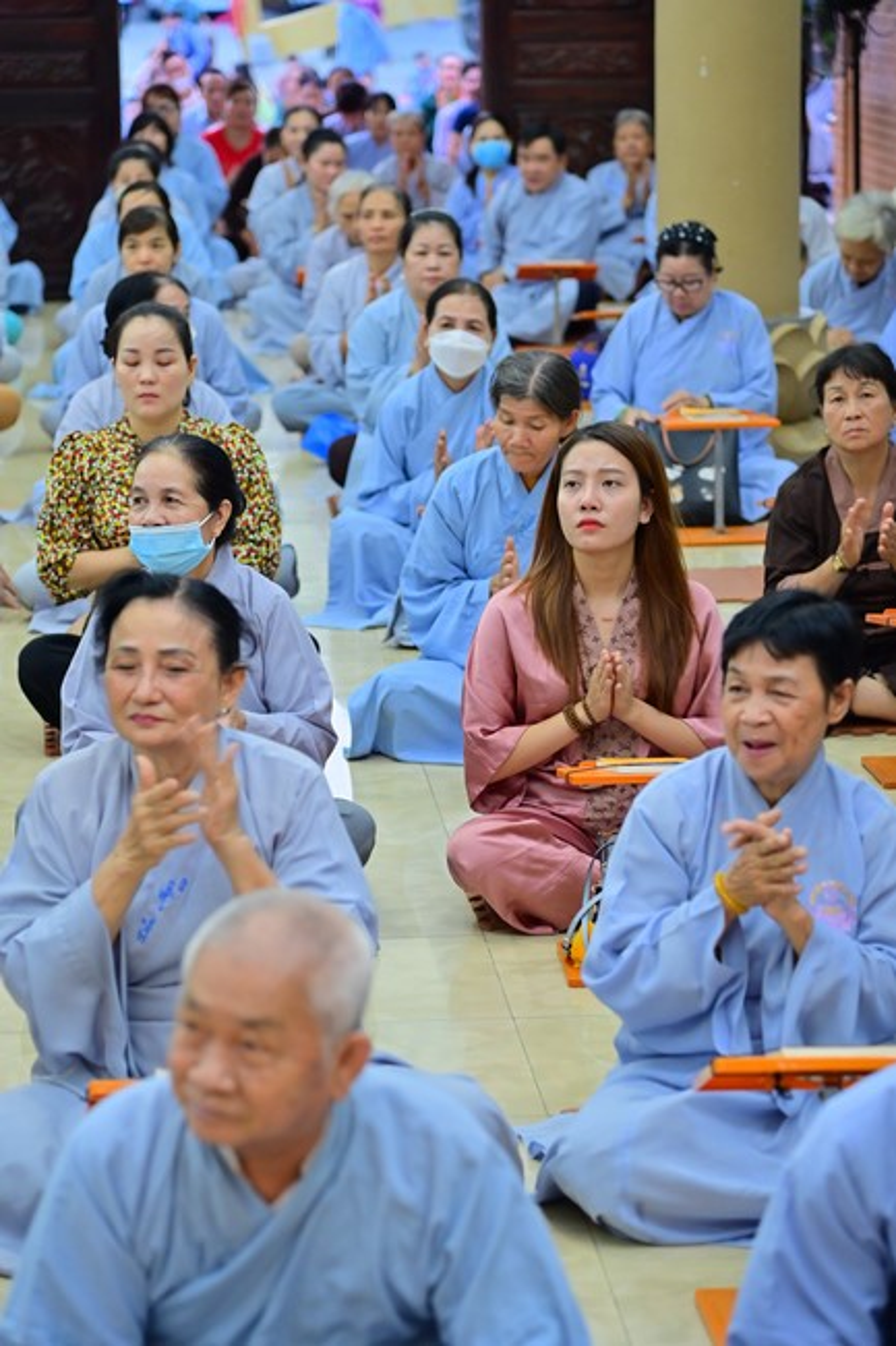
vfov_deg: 19.5
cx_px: 448
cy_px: 673
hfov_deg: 13.0
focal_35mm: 105
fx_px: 3922
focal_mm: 105
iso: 1600
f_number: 4.5
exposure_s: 1/80
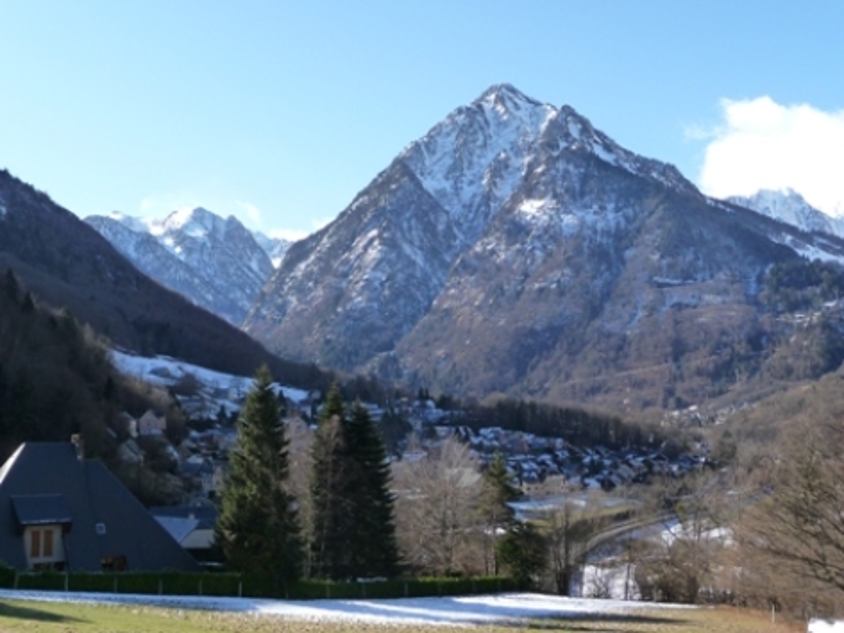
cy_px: 316
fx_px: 1097
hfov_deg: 42.1
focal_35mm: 45
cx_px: 422
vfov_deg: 32.2
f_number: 4.1
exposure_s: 1/500
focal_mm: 7.6
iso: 160
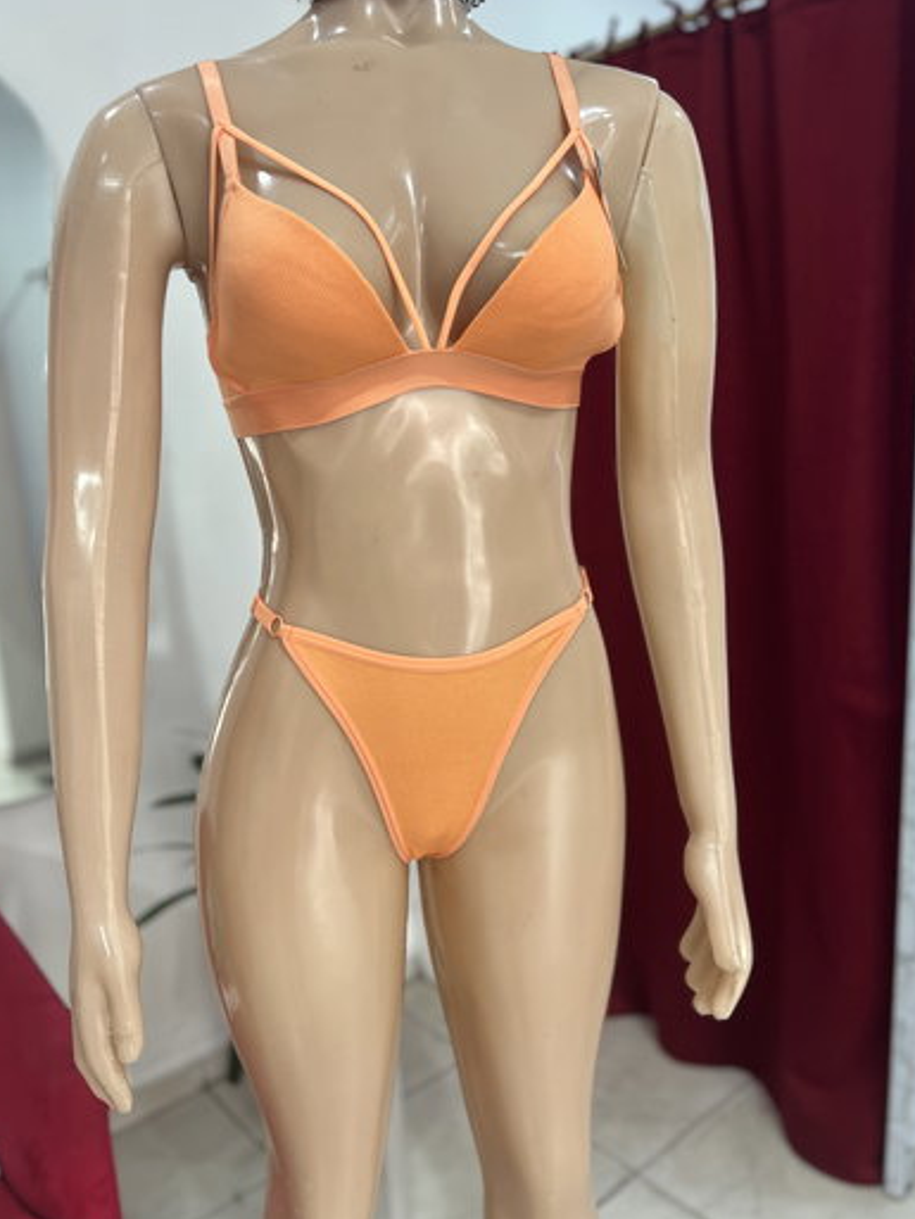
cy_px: 590
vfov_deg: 65.3
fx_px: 951
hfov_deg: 51.4
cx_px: 447
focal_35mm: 27
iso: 64
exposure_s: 1/50
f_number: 1.5
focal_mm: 5.7
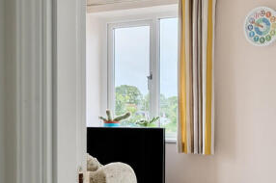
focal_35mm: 78
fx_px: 597
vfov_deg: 17.4
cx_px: 214
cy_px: 126
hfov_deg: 25.6
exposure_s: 1/13
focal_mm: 23
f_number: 8
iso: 100
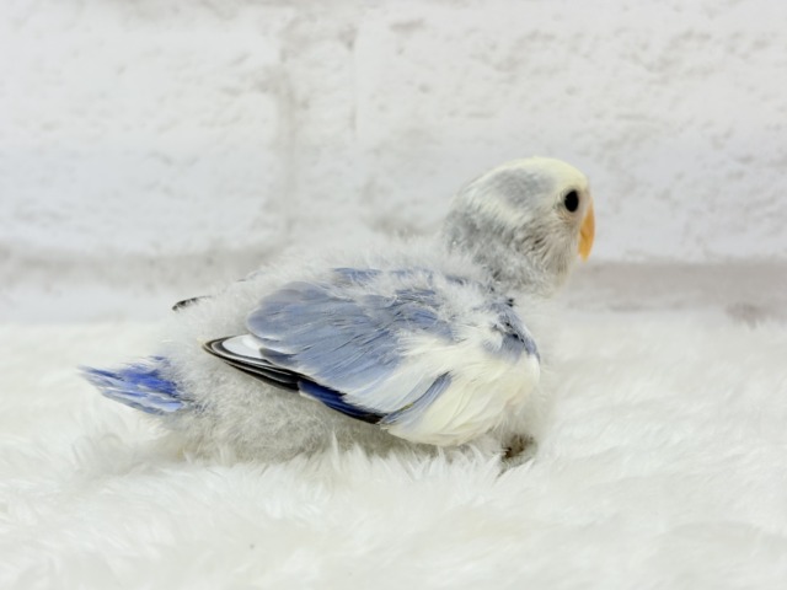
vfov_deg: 28.0
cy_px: 295
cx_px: 394
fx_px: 1182
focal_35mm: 52
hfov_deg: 36.8
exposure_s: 1/100
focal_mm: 5.96
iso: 64
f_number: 1.6
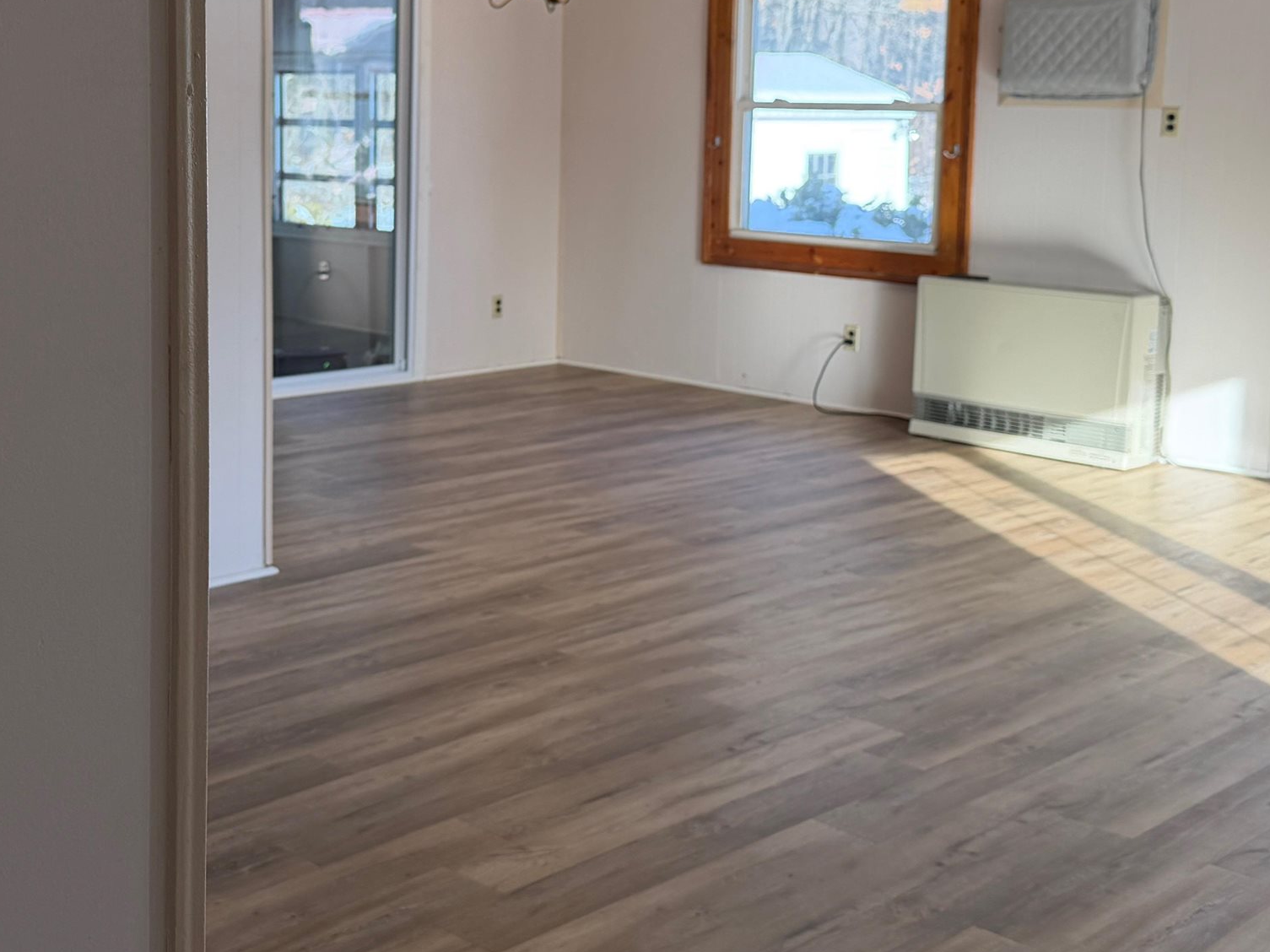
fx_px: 1797
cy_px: 273
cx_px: 476
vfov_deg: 29.3
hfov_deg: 38.7
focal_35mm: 49
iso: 80
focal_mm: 6.76
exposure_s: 1/239
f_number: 1.78
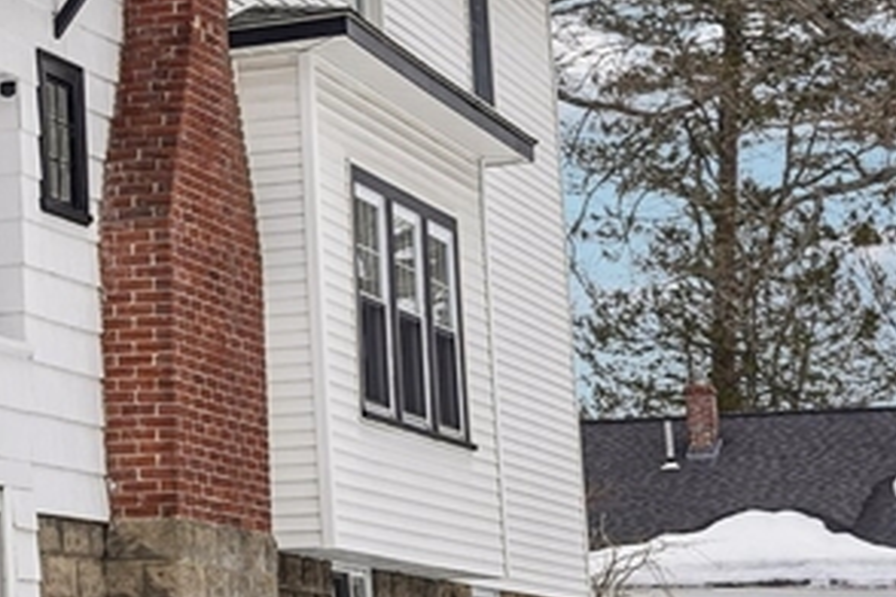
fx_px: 3036
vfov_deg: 11.2
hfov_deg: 15.0
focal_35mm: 122
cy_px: 200
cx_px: -622
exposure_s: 1/250
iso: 100
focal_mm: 35
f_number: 6.3
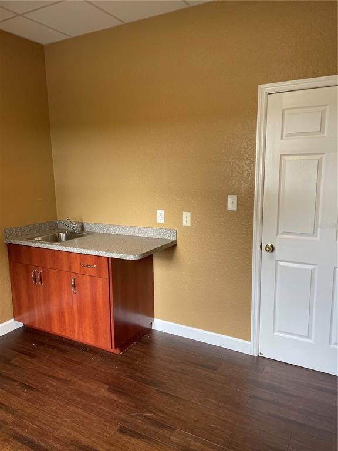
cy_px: 226
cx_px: 169
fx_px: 338
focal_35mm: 26
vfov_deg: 67.3
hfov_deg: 53.1
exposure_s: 1/60
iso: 80
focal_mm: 4.2
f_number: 1.6
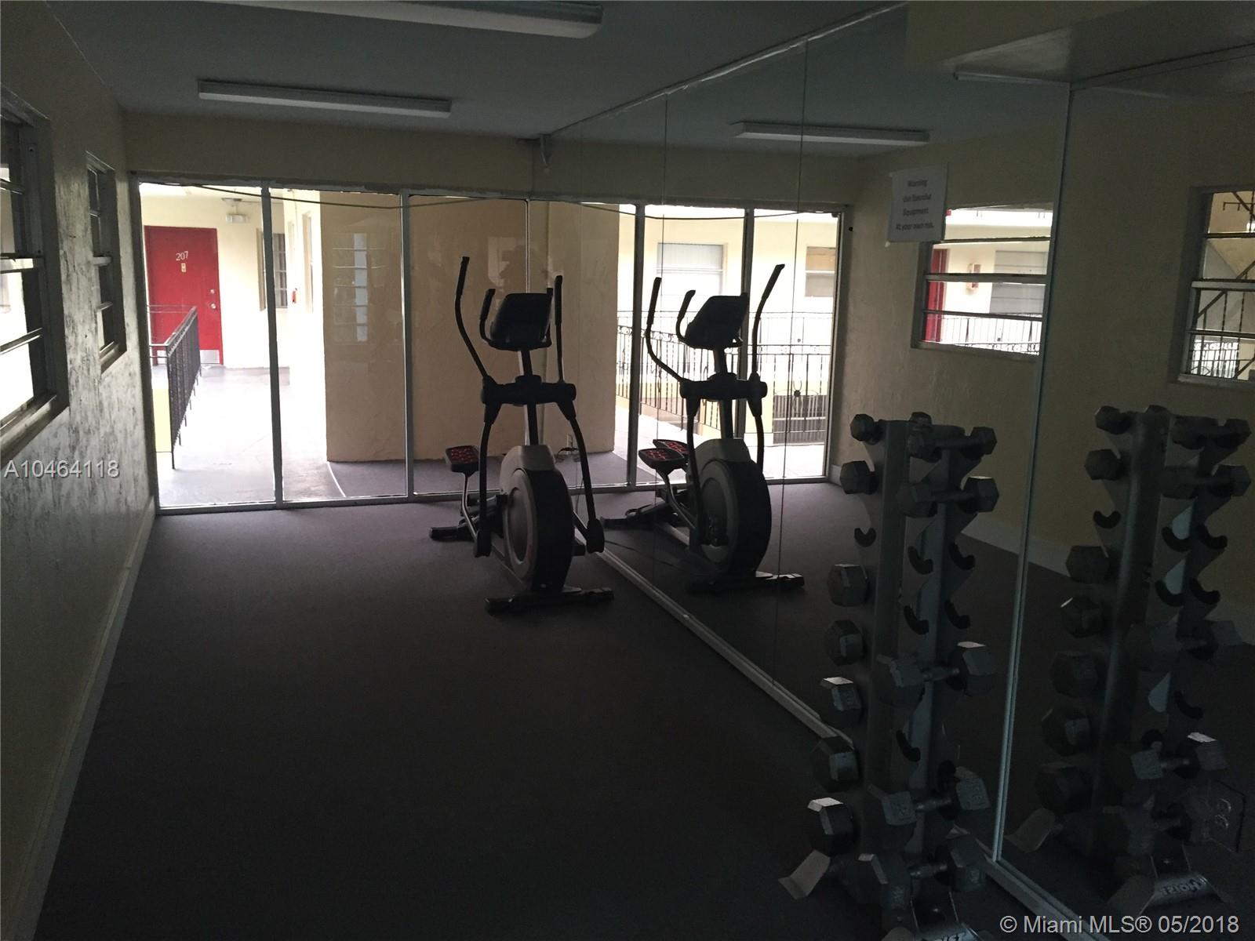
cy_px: 470
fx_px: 1051
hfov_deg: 61.7
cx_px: 628
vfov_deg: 48.2
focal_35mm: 29
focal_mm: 4.15
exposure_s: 1/30
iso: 200
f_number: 2.2
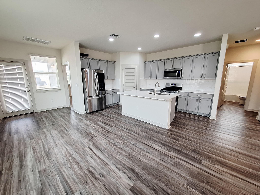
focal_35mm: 13
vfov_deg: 89.9
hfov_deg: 106.2
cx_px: 130
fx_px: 98
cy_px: 98
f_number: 2.2
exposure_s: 1/40
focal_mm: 1.74
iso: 100
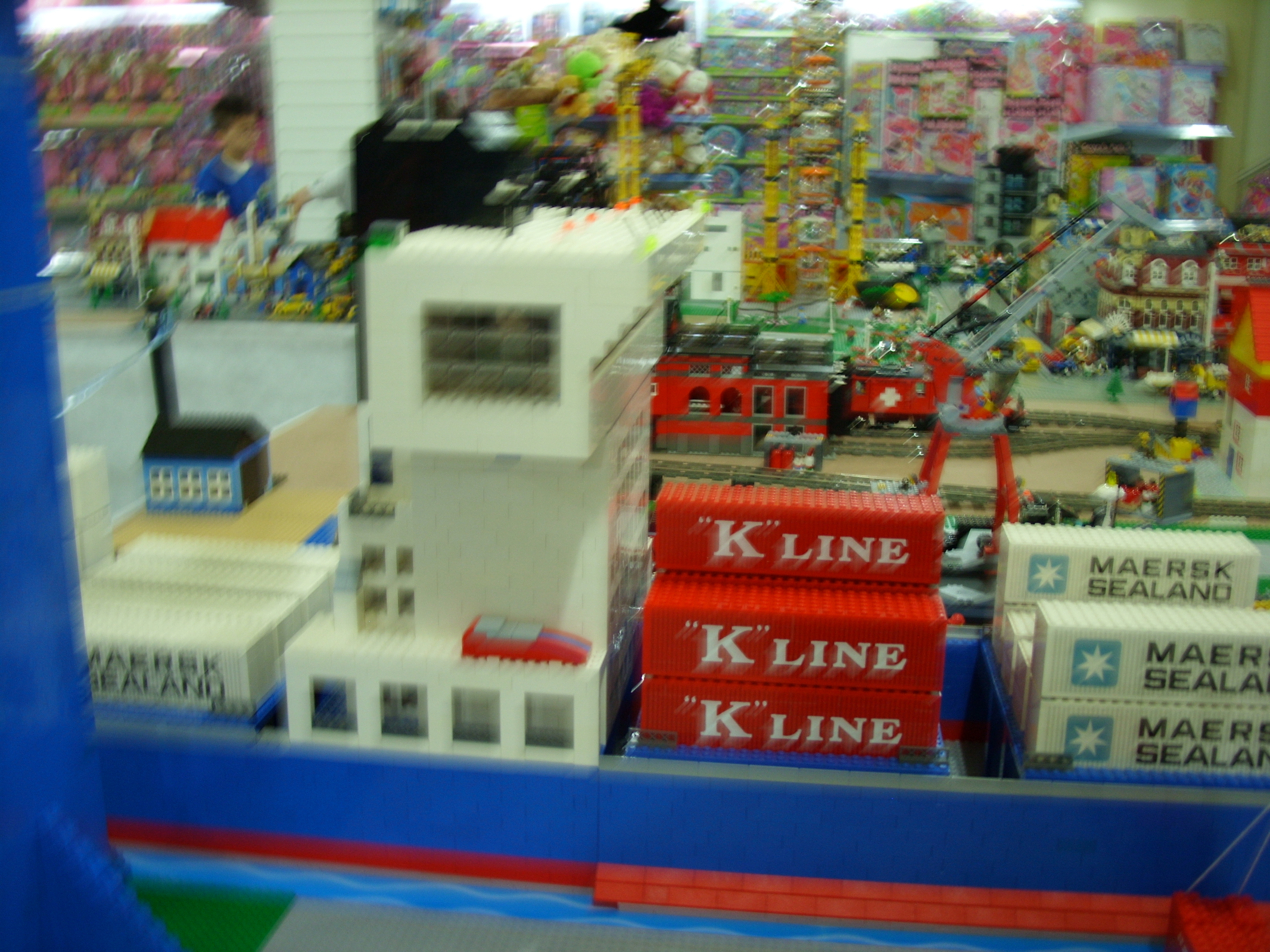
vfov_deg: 37.7
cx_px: 635
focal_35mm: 38
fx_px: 1394
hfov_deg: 49.0
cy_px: 476
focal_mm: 7.8
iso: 50
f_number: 2.8
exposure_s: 1/6
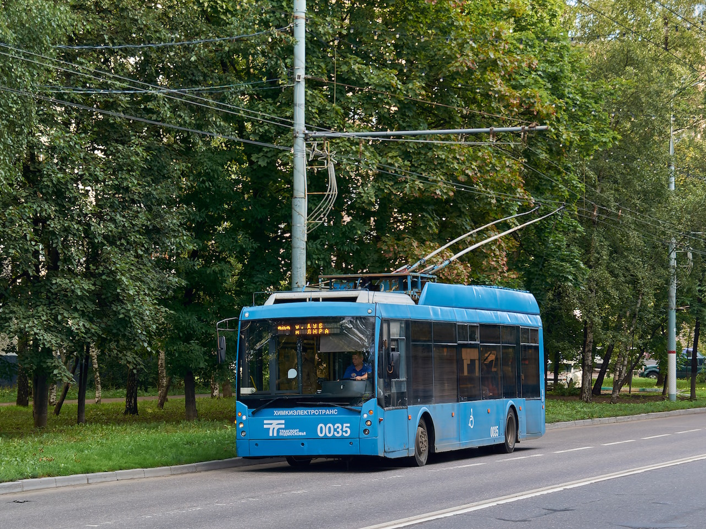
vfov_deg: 16.5
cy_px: 265
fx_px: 1826
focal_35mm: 90
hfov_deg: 21.9
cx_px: 386
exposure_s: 1/250
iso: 720
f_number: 7.1
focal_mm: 55
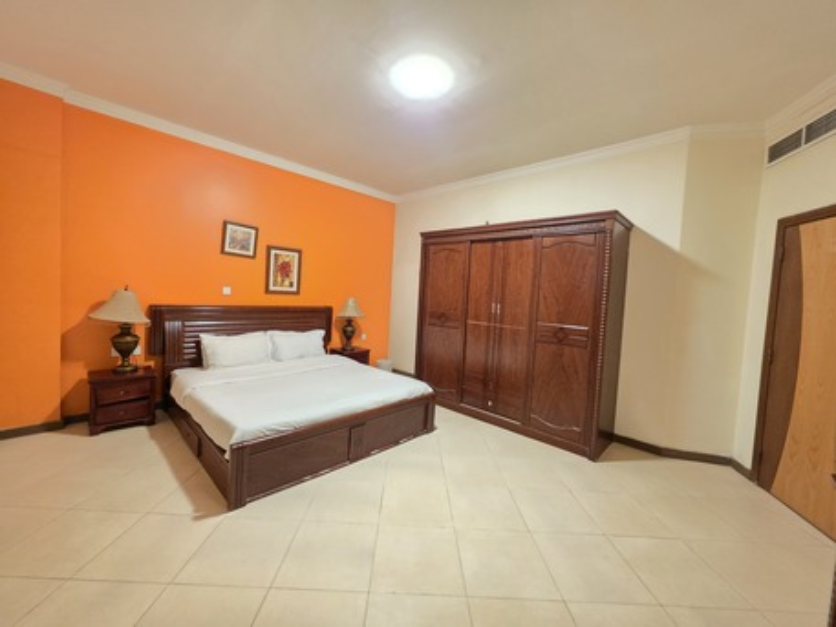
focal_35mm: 13
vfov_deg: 89.9
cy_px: 314
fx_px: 314
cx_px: 418
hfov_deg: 106.2
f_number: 1.9
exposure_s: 1/50
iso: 1000
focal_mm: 2.2
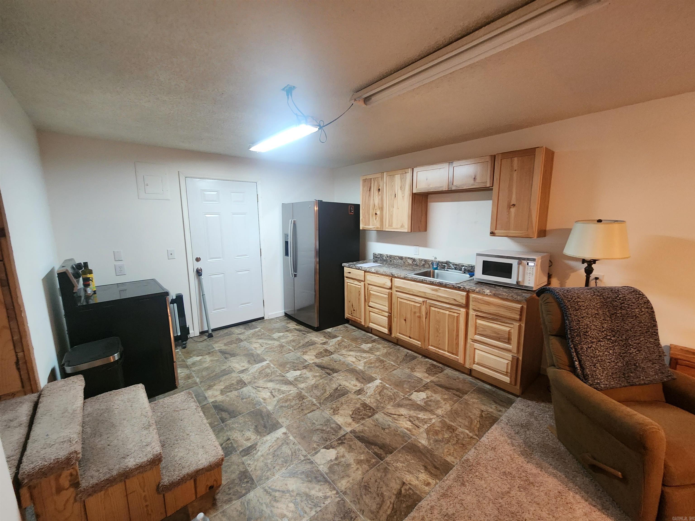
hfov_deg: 106.2
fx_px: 261
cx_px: 348
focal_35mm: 13
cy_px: 260
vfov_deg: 89.9
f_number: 2.2
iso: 500
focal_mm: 2.2
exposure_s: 1/30
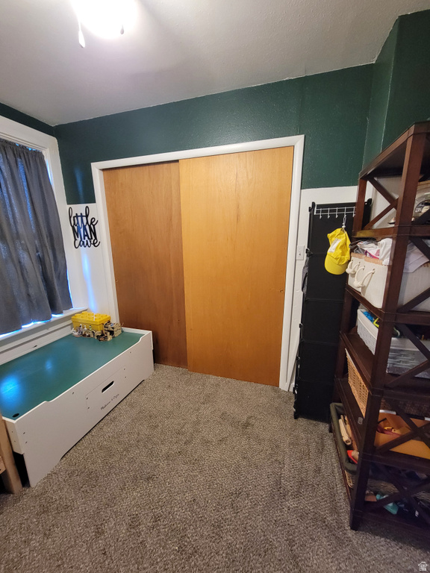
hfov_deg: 89.9
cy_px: 286
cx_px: 215
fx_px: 215
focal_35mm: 13
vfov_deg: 106.2
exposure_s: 1/30
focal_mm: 2.2
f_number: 2.2
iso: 640
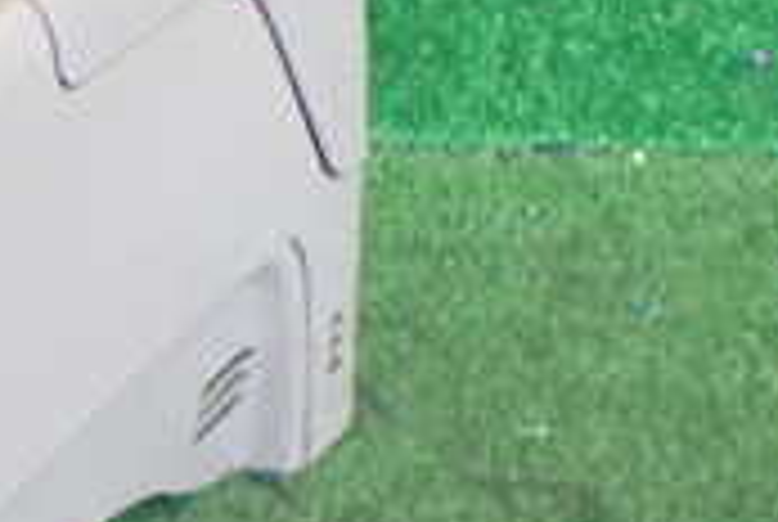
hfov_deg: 16.4
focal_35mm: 108
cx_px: -540
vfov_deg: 12.4
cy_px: 630
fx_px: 2338
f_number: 2.3
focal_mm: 5.4
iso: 500
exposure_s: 1/125
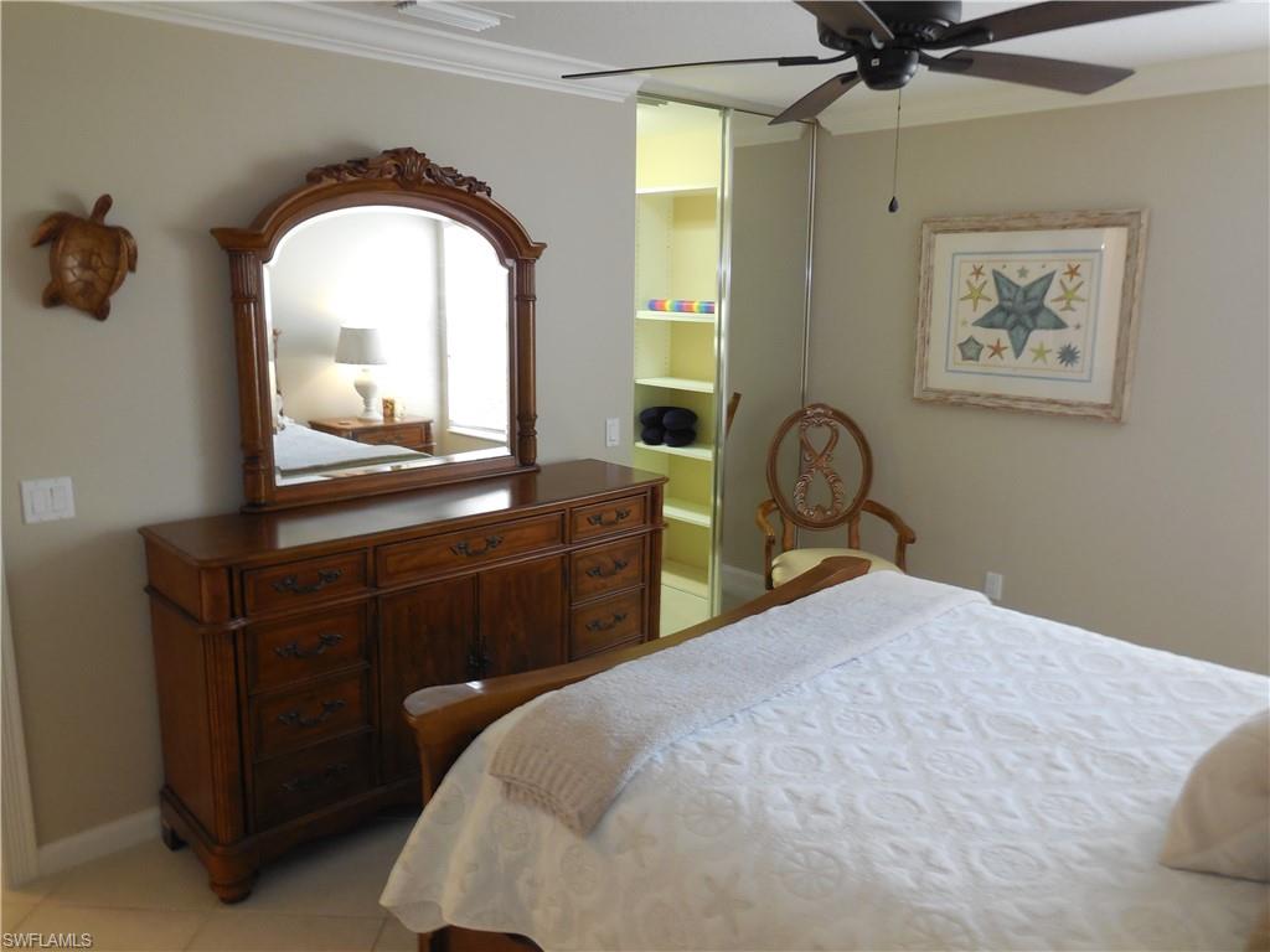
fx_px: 917
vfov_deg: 54.9
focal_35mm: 25
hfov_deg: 69.4
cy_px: 476
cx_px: 635
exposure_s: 1/30
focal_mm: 4.5
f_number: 3.1
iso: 320
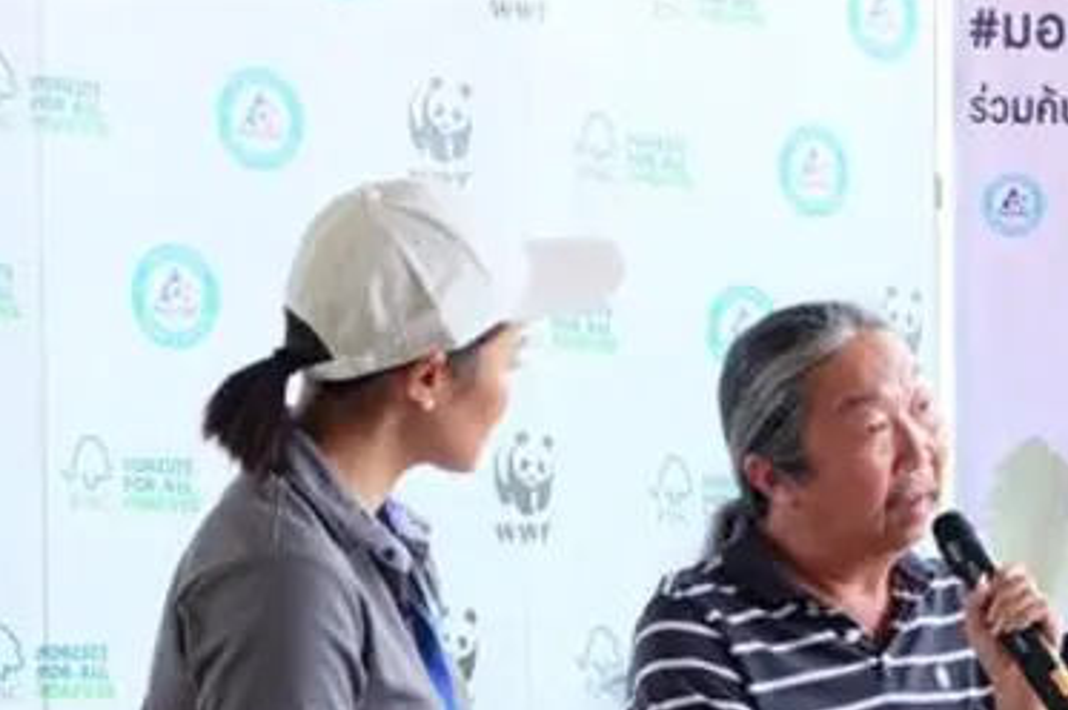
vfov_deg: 8.7
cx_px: 996
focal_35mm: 157
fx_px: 4653
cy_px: 733
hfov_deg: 13.0
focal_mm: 50
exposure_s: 1/30
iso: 400
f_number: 5.6
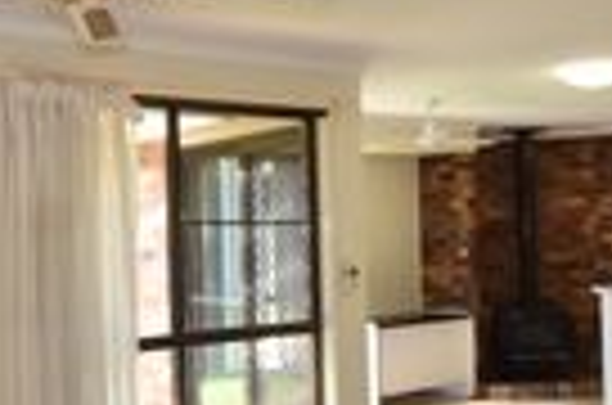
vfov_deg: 25.9
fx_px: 882
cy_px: 214
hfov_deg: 38.3
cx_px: 302
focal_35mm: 52
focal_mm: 10
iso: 800
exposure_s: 1/125
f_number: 5.6
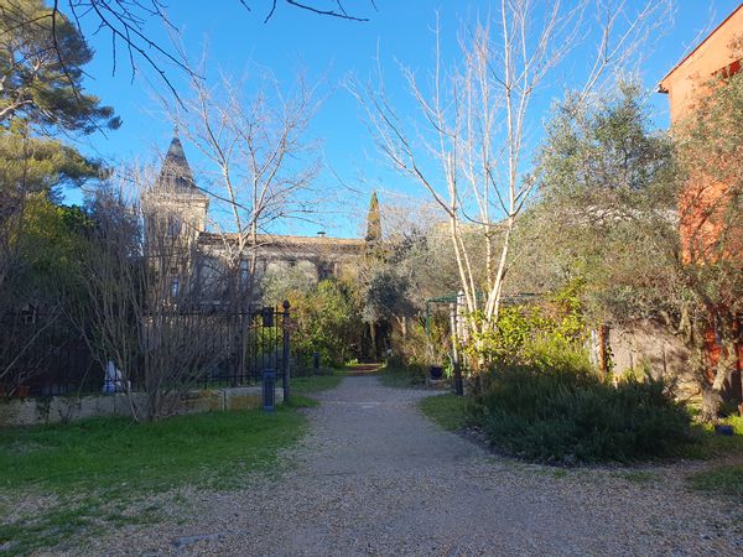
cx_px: 372
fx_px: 558
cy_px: 278
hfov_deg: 67.3
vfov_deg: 53.1
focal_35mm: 26
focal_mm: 4.32
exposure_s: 1/672
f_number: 2.4
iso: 50
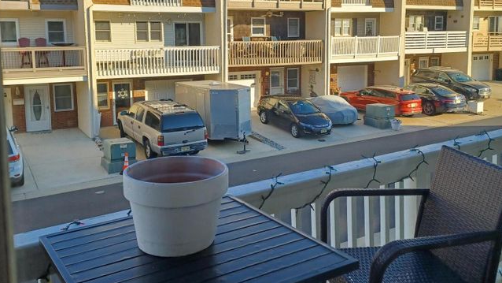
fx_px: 493
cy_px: 101
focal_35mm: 37
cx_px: 250
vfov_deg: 31.8
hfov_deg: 54.0
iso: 32
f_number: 1.8
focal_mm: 4.6
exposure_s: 1/141
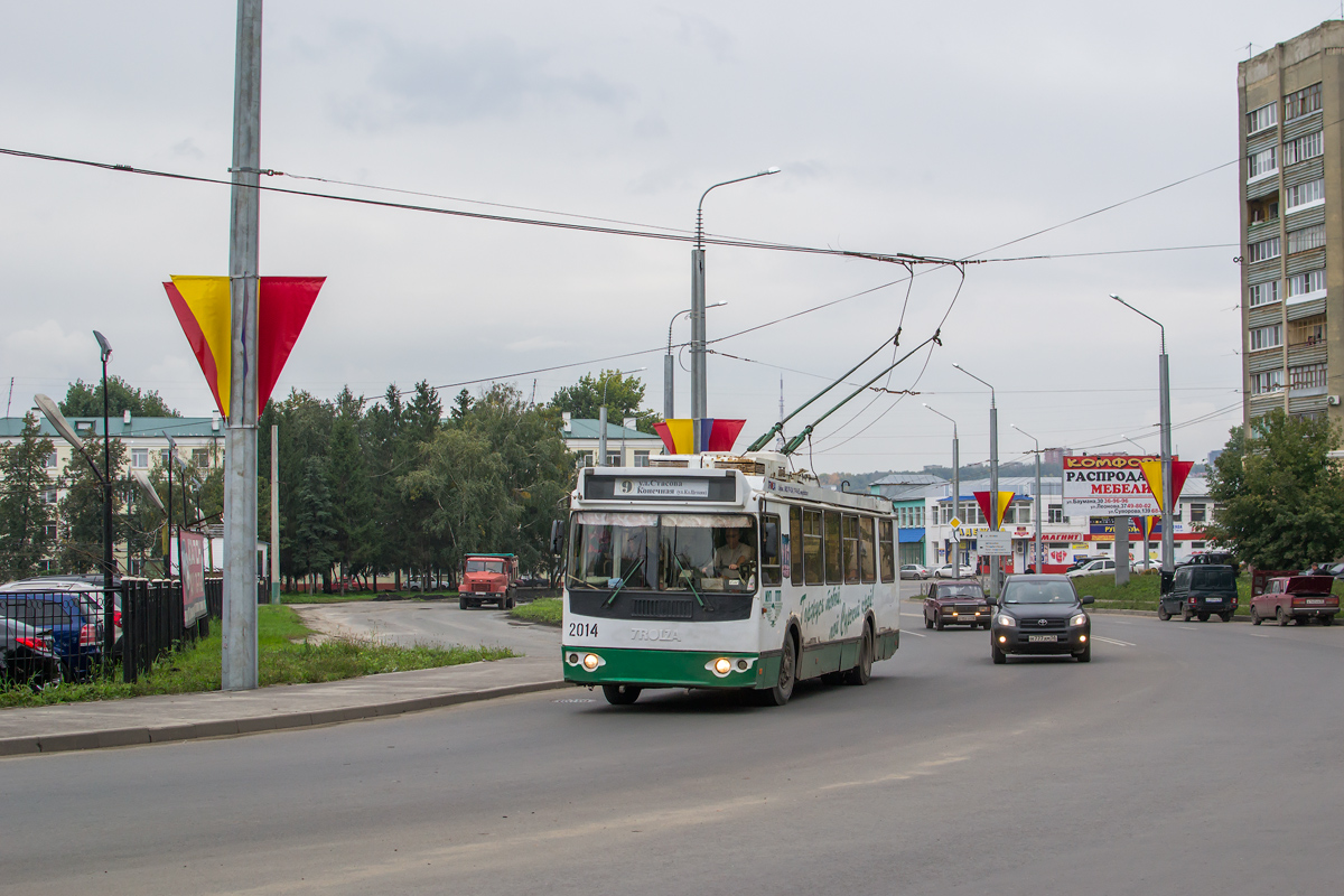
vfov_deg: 25.8
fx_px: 1960
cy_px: 448
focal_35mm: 52
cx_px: 672
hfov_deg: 37.9
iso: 400
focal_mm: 35
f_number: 6.3
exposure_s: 1/500
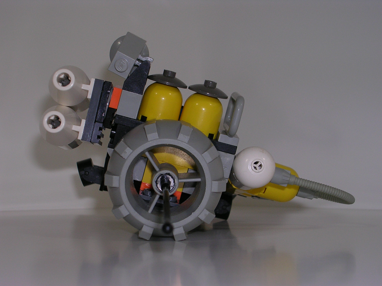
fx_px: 795
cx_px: 191
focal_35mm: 72
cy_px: 143
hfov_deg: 27.0
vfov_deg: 20.4
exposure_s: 1/60.1
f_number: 3.7
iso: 50
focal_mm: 10.9
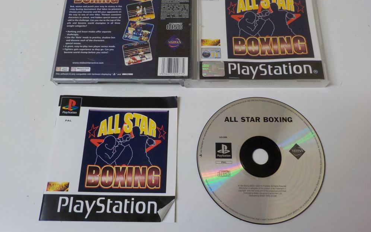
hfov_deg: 59.7
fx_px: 324
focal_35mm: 32
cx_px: 186
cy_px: 99
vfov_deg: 39.3
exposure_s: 1/30
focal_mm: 4.1
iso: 160
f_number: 3.3
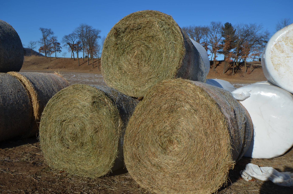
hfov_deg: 62.0
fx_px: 244
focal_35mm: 30
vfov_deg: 43.4
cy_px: 97
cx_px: 146
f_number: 9
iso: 100
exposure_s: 1/320
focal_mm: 20
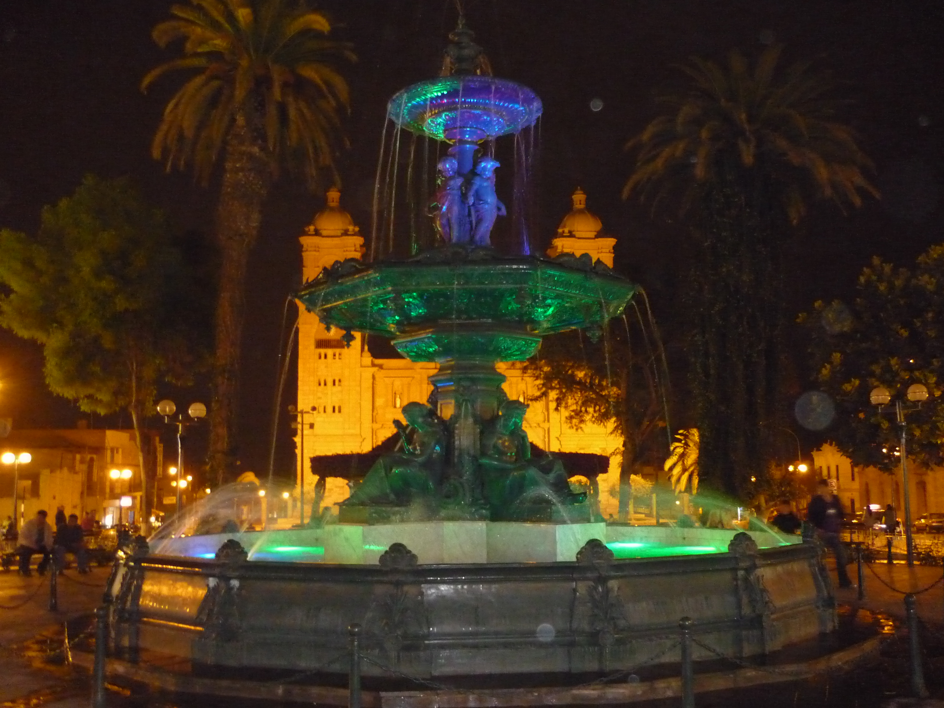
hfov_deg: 55.4
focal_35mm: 33
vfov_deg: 42.9
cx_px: 472
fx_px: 900
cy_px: 354
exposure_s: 1/8
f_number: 2.8
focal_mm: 5.5
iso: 800
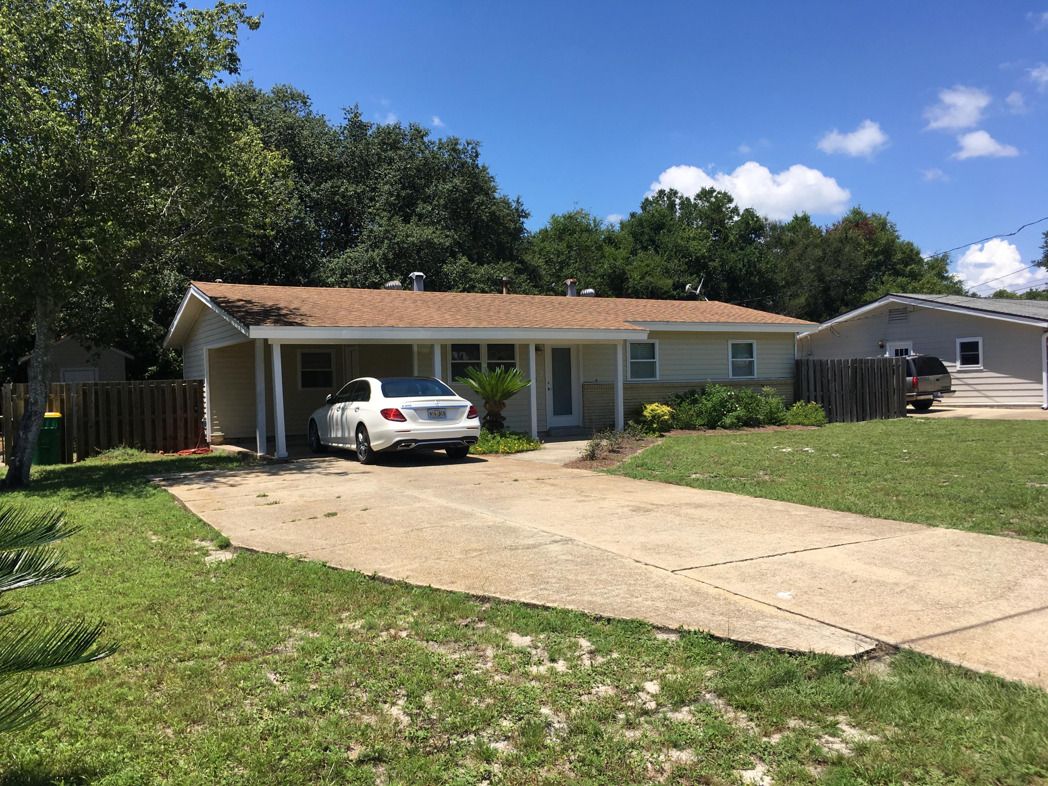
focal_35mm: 29
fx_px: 878
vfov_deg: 48.2
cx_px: 524
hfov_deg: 61.7
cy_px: 393
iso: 25
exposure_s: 1/1603
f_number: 2.2
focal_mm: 4.15
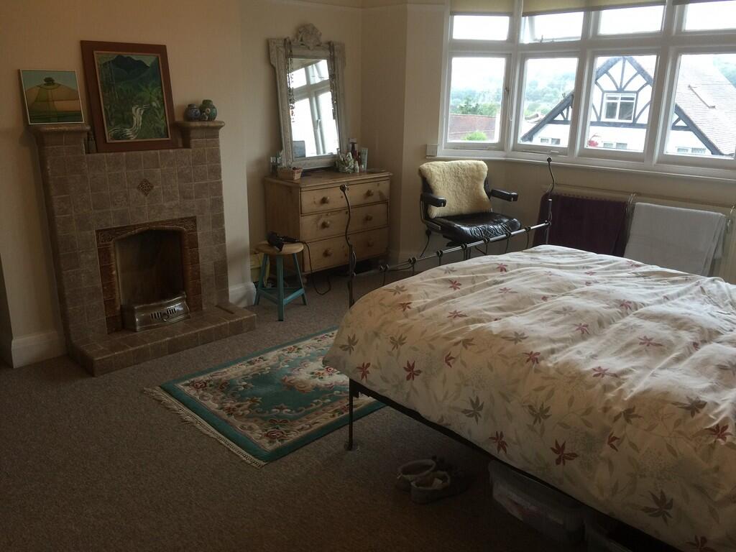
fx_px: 617
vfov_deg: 48.2
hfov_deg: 61.7
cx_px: 368
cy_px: 276
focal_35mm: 29
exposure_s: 1/17
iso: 40
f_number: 2.2
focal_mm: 4.15
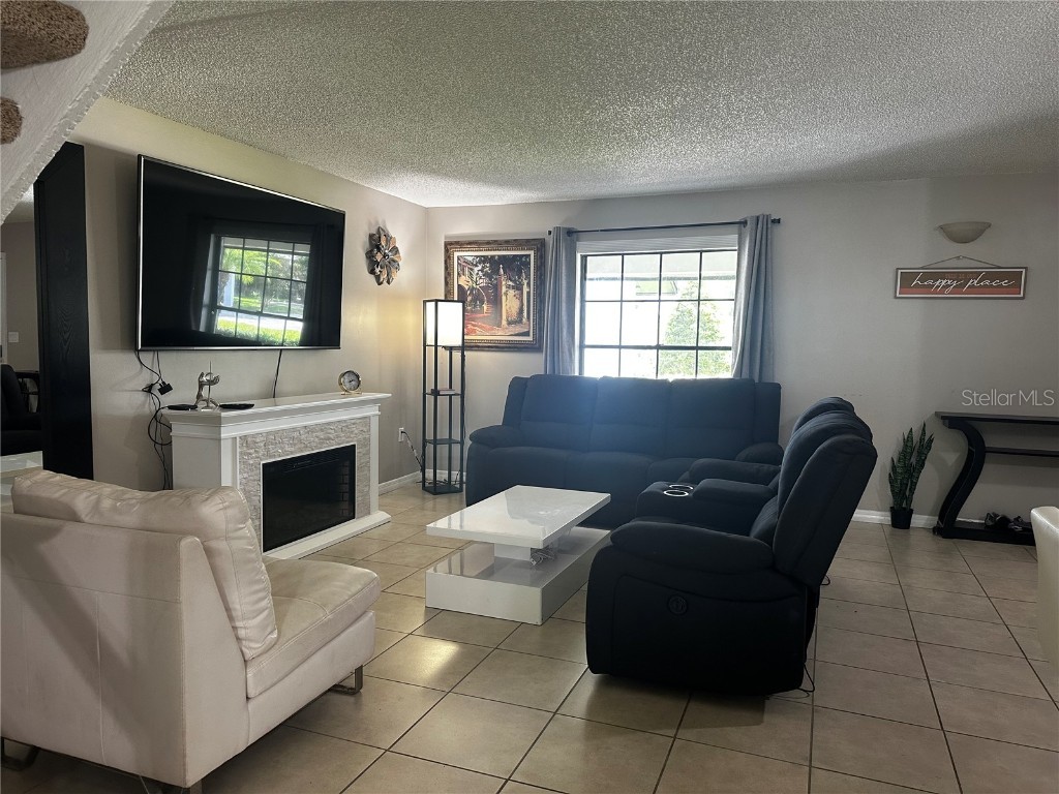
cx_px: 530
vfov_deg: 56.8
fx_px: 734
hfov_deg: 71.6
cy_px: 397
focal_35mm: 24
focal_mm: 6.86
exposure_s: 1/60
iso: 200
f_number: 1.78
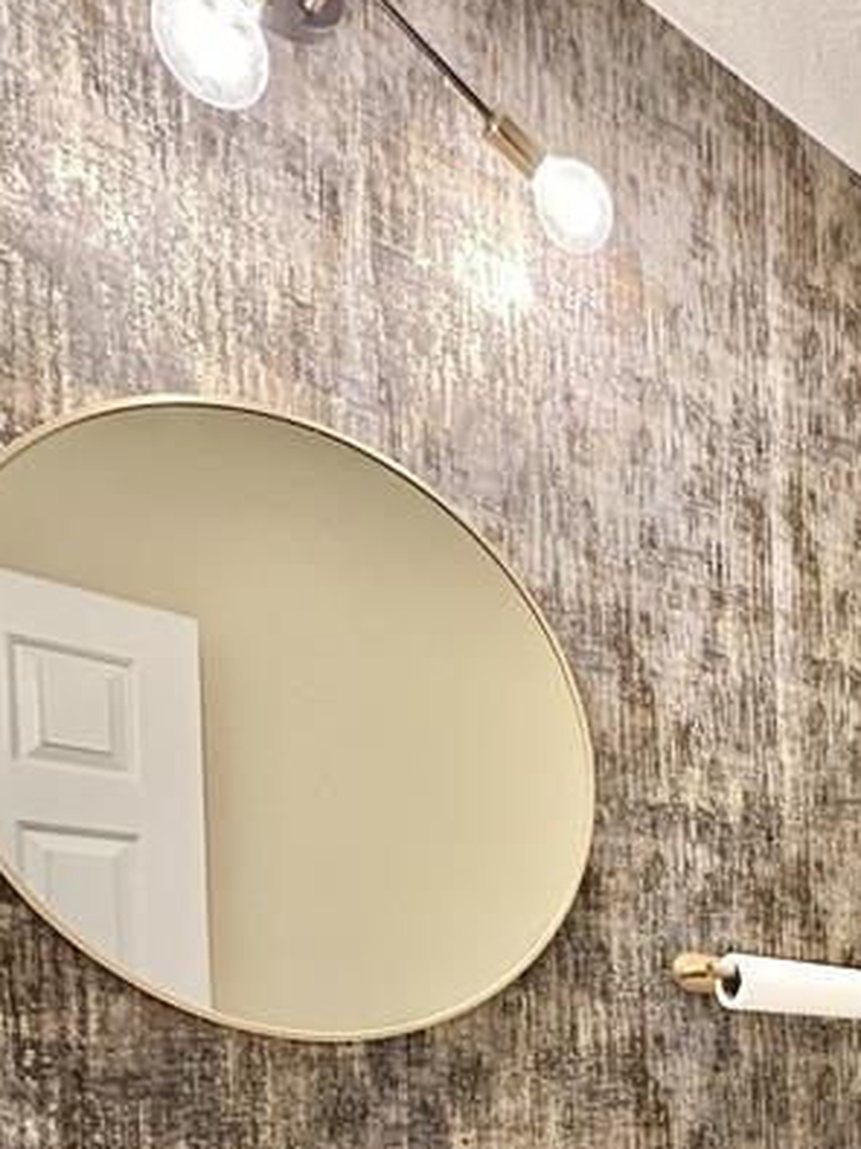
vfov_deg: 46.8
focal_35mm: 34
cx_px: 942
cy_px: 1100
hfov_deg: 35.7
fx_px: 1128
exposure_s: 1/60
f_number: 2.2
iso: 500
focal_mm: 2.22
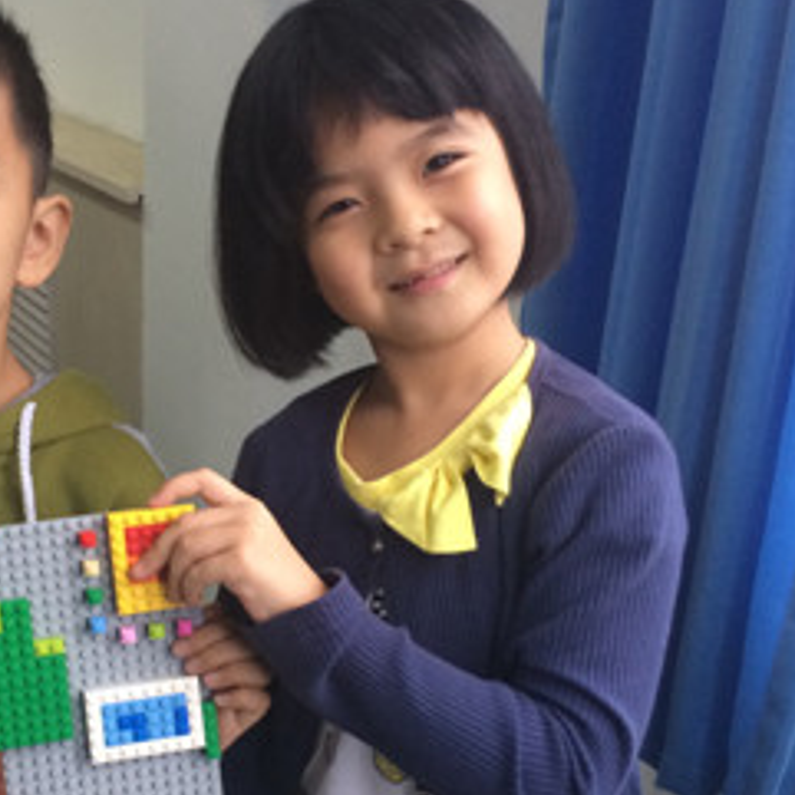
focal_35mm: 55
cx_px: 198
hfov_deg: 30.6
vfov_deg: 31.0
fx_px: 1429
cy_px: 467
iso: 80
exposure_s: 1/33
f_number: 2.2
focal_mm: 4.12
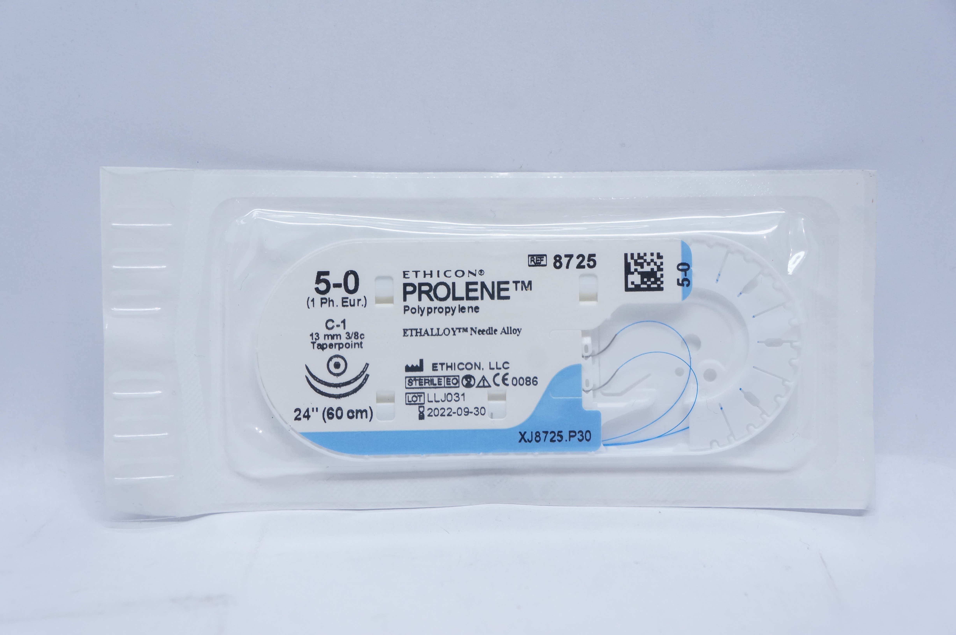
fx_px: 1432
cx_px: 478
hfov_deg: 36.9
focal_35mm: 54
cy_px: 318
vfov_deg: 25.0
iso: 800
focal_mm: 36
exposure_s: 1/60
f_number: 7.1
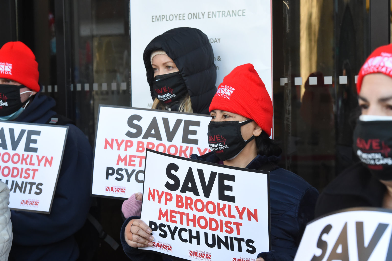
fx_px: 1218
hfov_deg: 18.3
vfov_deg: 12.2
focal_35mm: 112
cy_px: 130
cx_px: 196
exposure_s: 1/640
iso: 5600
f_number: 8
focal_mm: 112
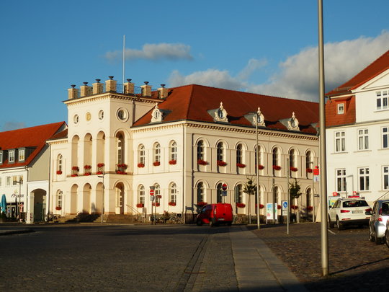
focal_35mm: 73
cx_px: 194
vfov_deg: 20.2
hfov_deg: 26.7
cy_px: 146
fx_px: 820
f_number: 4.5
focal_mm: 13.1
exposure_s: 1/800
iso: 80
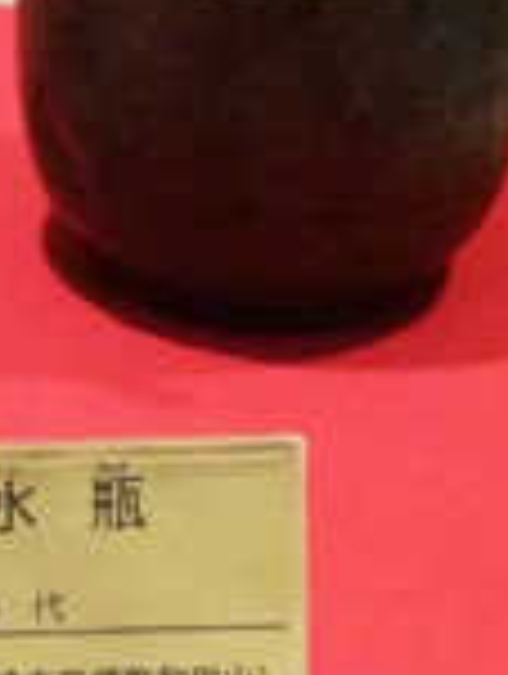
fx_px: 4566
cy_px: -166
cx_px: -238
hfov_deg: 6.3
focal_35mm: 234
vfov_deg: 8.3
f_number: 4.3
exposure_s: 1/10
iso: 400
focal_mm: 9.4
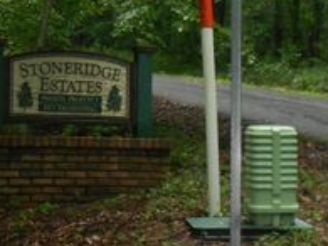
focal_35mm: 82
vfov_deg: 18.0
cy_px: 109
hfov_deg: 23.5
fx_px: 777
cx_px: 66
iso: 200
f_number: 3.6
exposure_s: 1/30
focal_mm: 5.8
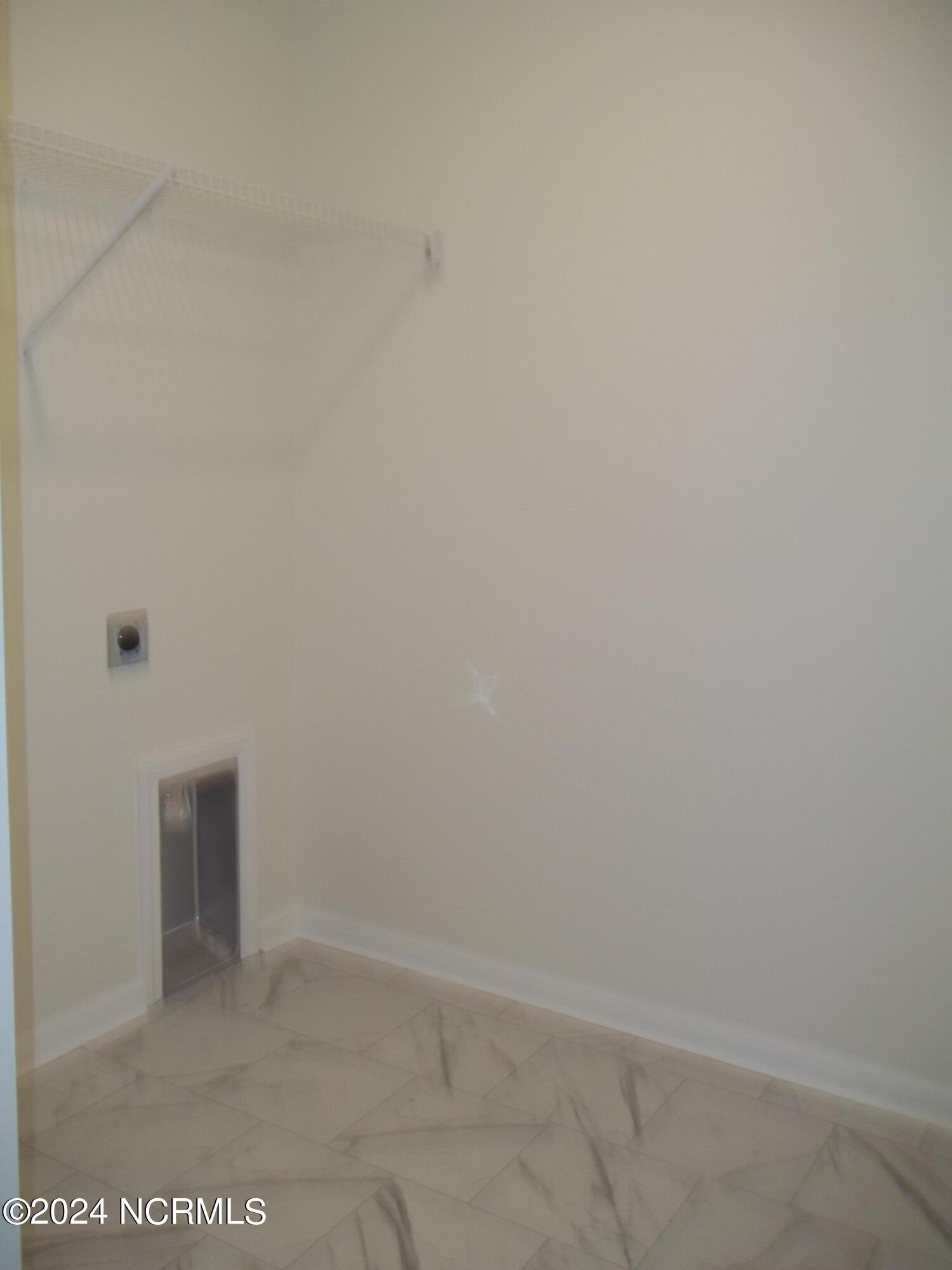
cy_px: 635
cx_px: 476
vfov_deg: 56.8
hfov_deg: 44.2
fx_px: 1173
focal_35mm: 32
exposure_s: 1/30
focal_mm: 5.7
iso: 64
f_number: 2.9
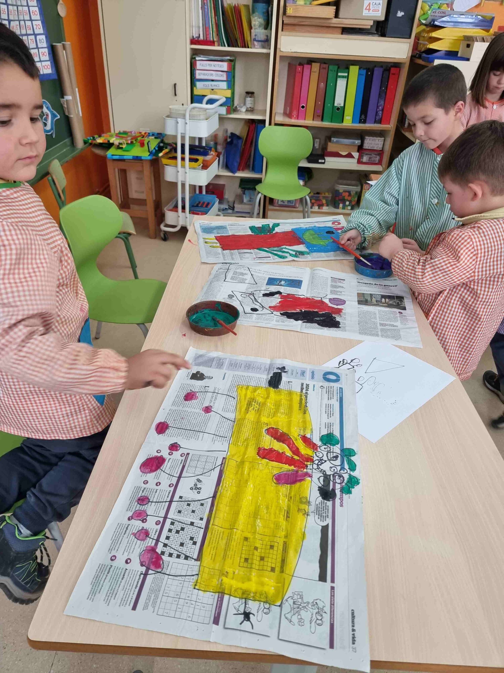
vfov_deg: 71.6
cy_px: 336
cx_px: 252
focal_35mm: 24
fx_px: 466
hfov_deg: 56.8
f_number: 1.8
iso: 160
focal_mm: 6.7
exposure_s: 1/100
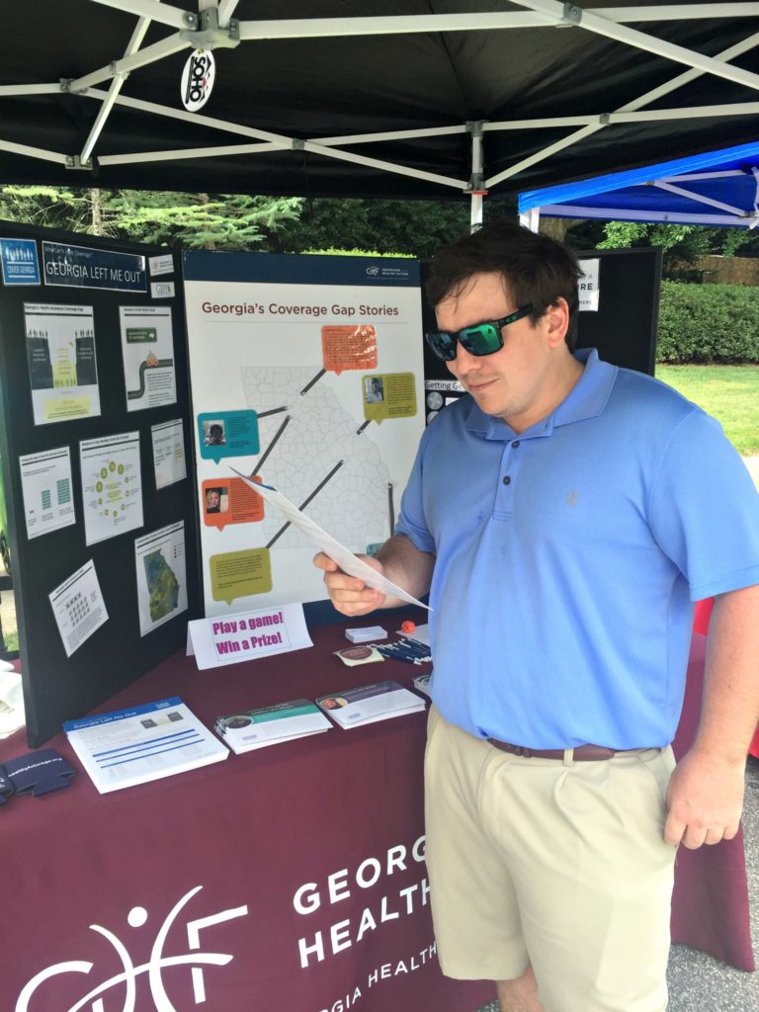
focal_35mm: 29
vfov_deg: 61.7
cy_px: 506
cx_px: 380
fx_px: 848
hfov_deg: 48.2
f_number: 2.2
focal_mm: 4.15
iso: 32
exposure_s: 1/120
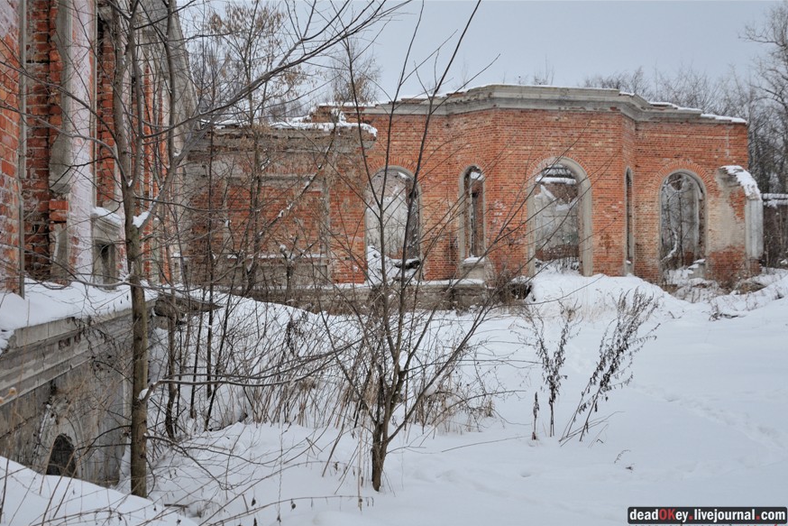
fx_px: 810
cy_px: 268
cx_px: 386
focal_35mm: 37
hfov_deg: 51.9
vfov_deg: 36.0
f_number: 8
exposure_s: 1/200
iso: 320
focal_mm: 24
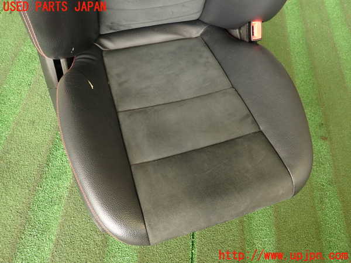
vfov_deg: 54.9
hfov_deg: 69.4
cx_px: 176
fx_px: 253
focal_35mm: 25
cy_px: 132
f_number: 2
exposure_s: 1/50
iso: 200
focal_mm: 4.5
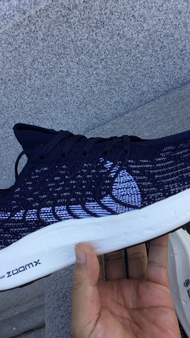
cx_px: 96
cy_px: 171
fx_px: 412
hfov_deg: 26.0
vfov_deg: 44.6
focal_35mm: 46
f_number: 2.4
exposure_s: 1/174
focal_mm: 3.3
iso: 25
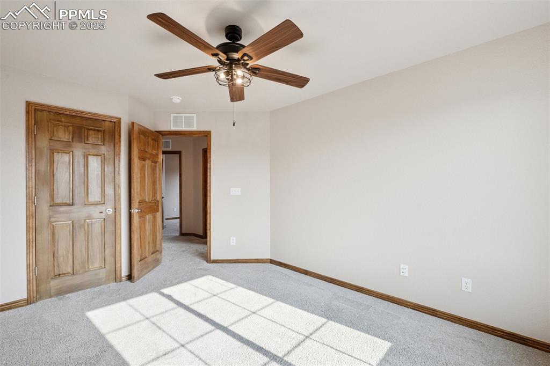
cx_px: 275
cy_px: 183
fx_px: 229
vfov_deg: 77.3
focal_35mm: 15
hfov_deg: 100.4
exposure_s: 1/60
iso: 800
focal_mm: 15
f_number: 11
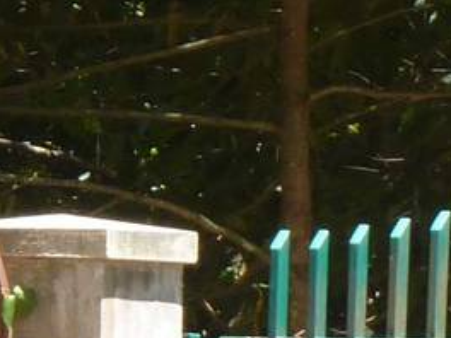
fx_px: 12494
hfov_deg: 2.1
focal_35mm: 959
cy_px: 667
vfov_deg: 1.5
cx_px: 899
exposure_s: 1/100
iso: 80
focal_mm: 25.9
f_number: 4.5
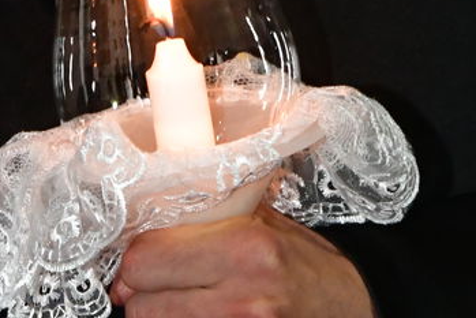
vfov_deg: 3.4
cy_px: -400
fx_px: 5251
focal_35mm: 397
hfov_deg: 5.2
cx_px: -29
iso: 4000
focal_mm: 66
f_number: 5.6
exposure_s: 1/100
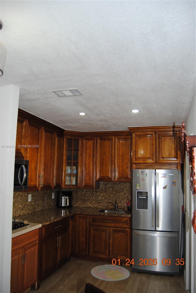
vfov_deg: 67.3
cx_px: 98
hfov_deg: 48.0
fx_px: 220
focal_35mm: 27
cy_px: 146
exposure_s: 1/60
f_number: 3.5
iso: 200
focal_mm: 18
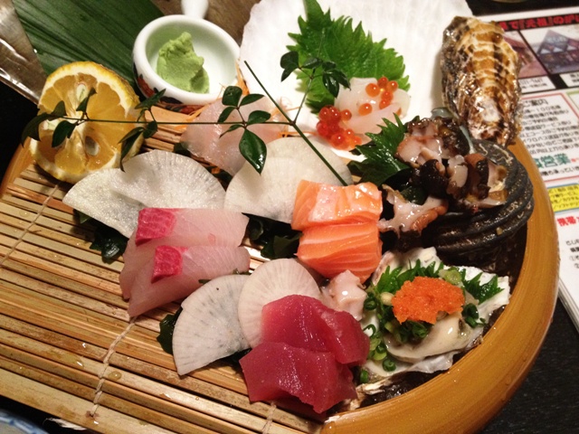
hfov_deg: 52.6
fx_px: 585
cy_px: 217
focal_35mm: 35
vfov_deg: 40.7
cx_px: 290
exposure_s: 1/20
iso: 320
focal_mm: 4.28
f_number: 2.4
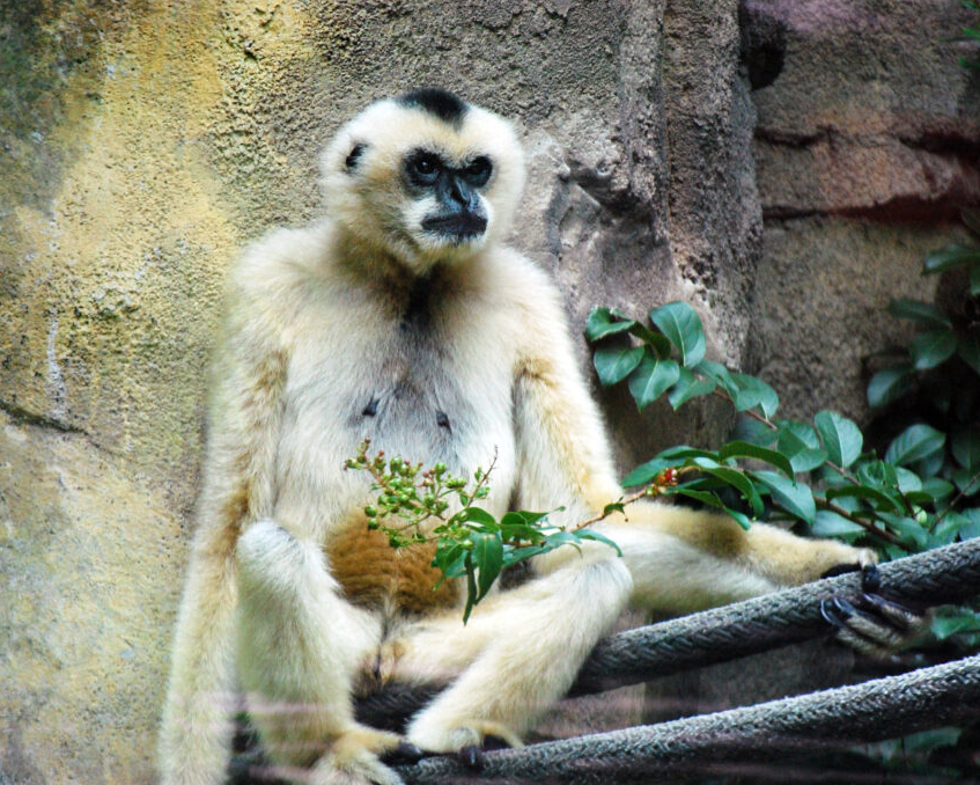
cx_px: 449
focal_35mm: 340
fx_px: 9864
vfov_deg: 4.6
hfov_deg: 5.7
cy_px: 392
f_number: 5.6
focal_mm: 200
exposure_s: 1/250
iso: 800
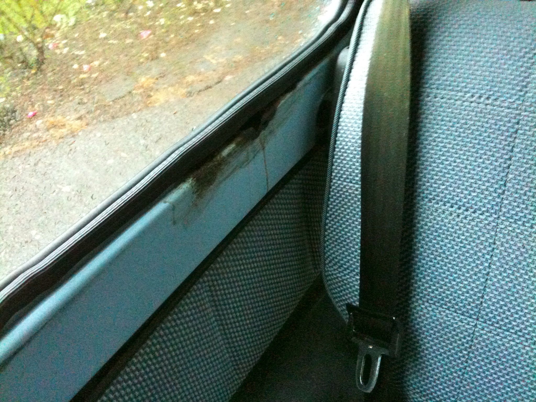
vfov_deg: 40.7
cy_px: 201
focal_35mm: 35
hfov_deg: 52.6
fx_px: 542
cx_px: 268
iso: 640
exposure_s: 1/14
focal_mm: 3.85
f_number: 2.8
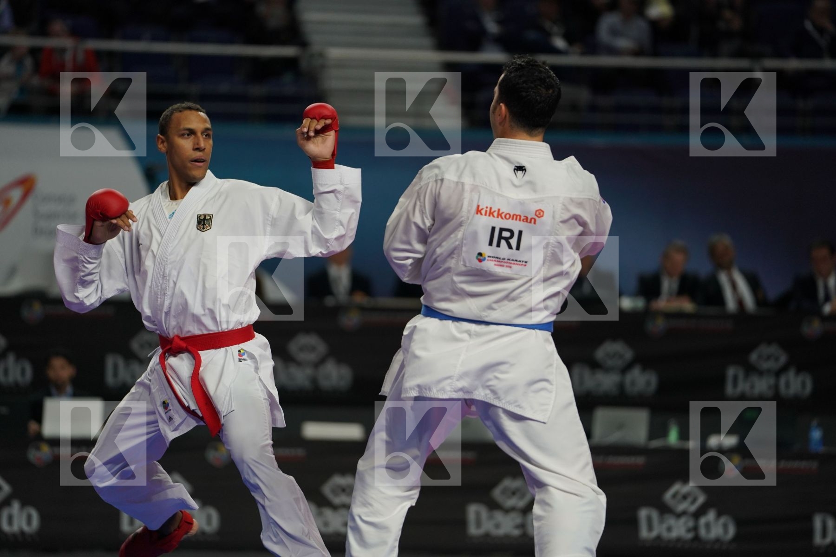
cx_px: 418
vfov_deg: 6.9
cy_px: 278
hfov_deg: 10.3
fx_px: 4644
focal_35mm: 200
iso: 1000
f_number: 2.8
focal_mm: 200
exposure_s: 1/1000
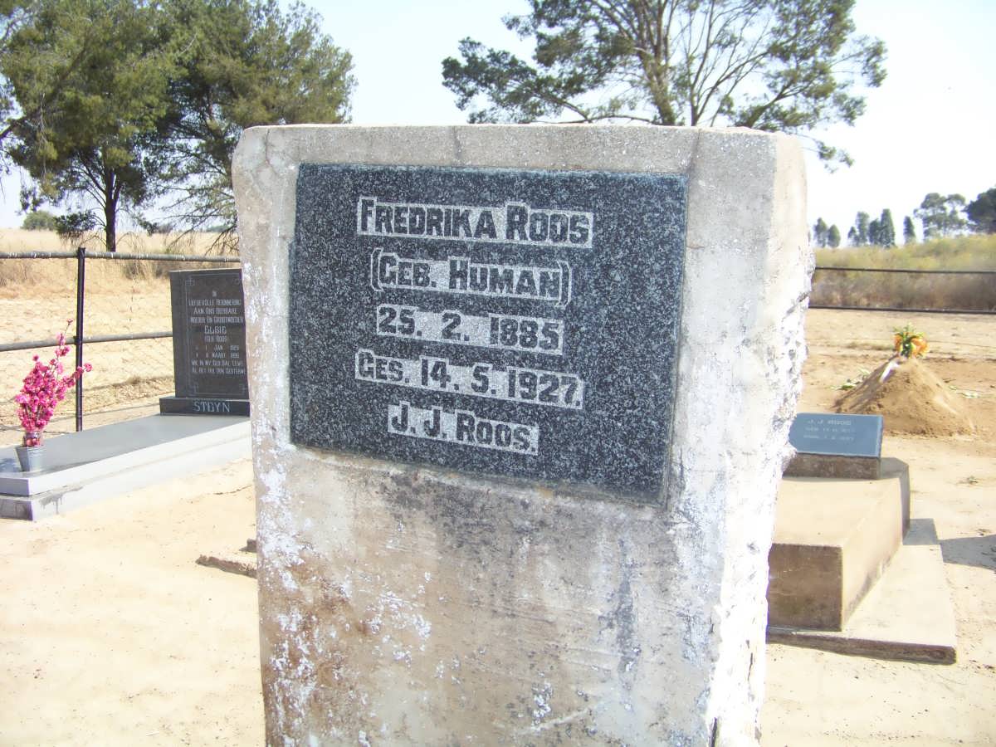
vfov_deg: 39.7
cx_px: 498
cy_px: 374
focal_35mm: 36
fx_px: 1036
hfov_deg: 51.4
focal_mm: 5.85
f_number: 2.8
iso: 64
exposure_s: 1/500
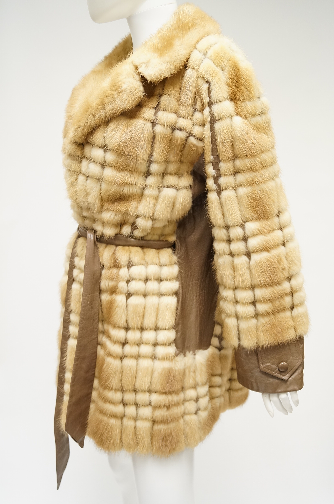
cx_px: 167
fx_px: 461
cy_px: 252
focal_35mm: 33
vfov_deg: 57.3
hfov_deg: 39.8
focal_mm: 22
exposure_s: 1/60
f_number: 4
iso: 1000
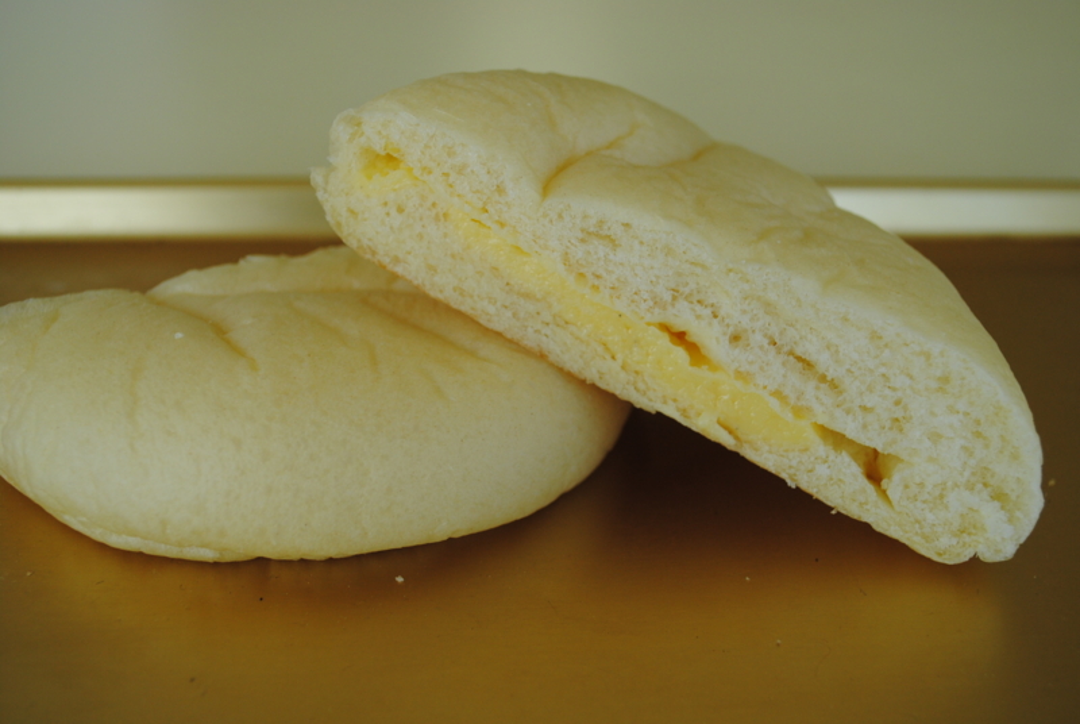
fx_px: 1442
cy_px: 362
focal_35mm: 48
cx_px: 540
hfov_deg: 41.1
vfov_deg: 28.2
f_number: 5.6
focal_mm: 32
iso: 200
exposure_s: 1/125
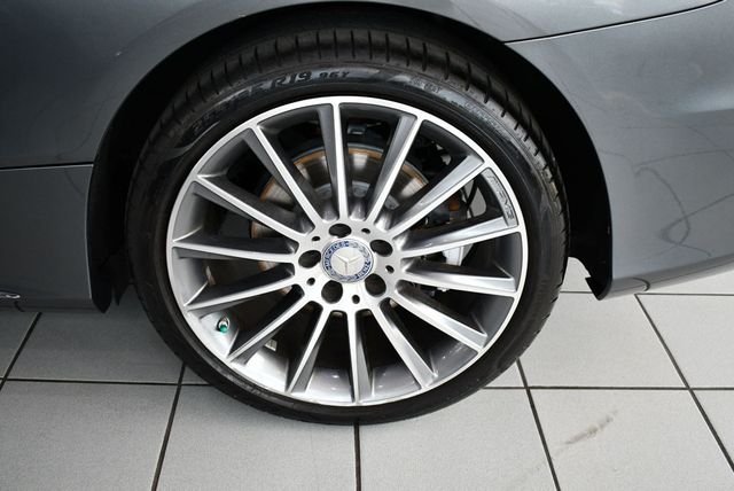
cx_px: 367
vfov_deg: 36.9
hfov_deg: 53.1
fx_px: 735
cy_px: 246
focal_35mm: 36
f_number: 3.5
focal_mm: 18
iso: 800
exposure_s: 1/200
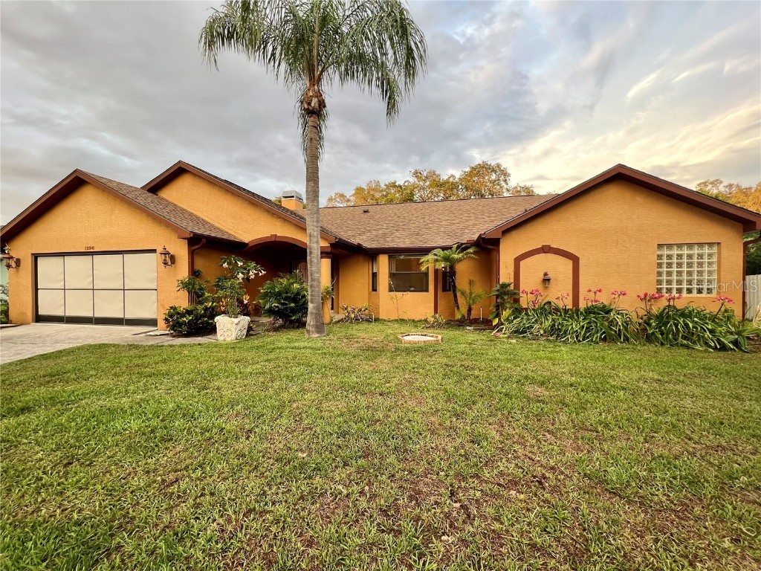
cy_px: 286
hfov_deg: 106.2
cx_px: 380
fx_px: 286
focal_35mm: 13
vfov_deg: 89.9
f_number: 1.8
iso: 100
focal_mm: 1.57
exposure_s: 1/99
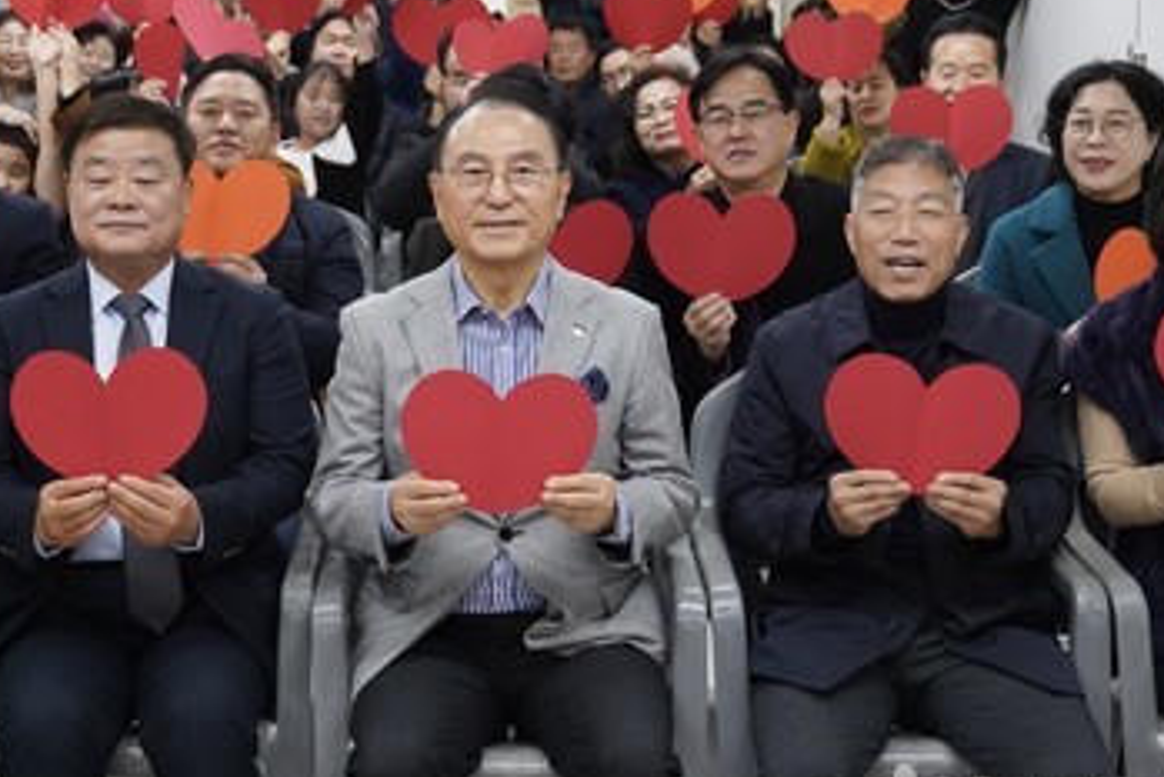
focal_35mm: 67
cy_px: 242
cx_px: 477
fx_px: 2167
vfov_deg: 20.2
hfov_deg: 30.0
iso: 2500
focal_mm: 39
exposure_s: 1/640
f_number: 3.5
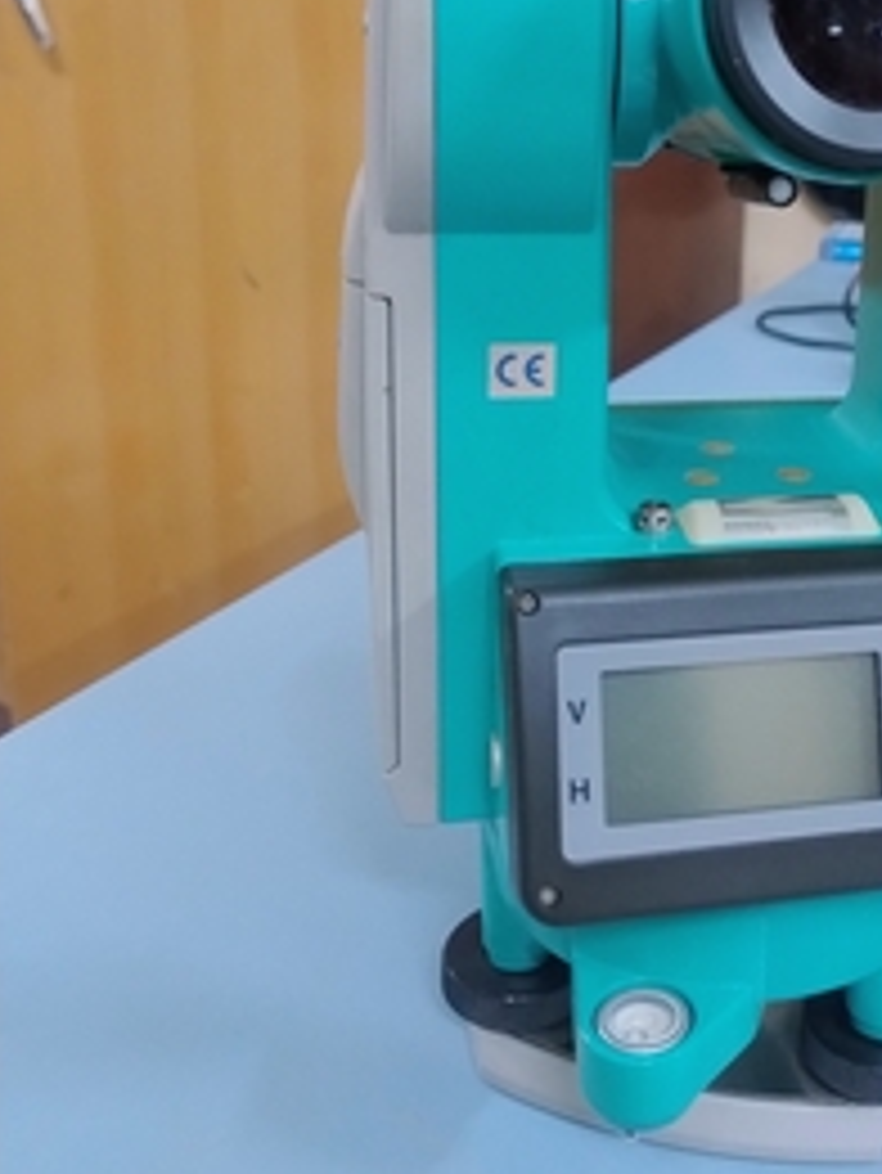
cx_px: 758
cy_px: 351
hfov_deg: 33.0
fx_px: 1426
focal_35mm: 42
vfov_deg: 43.8
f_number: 1.8
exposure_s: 1/30
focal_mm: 5.56
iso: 1947
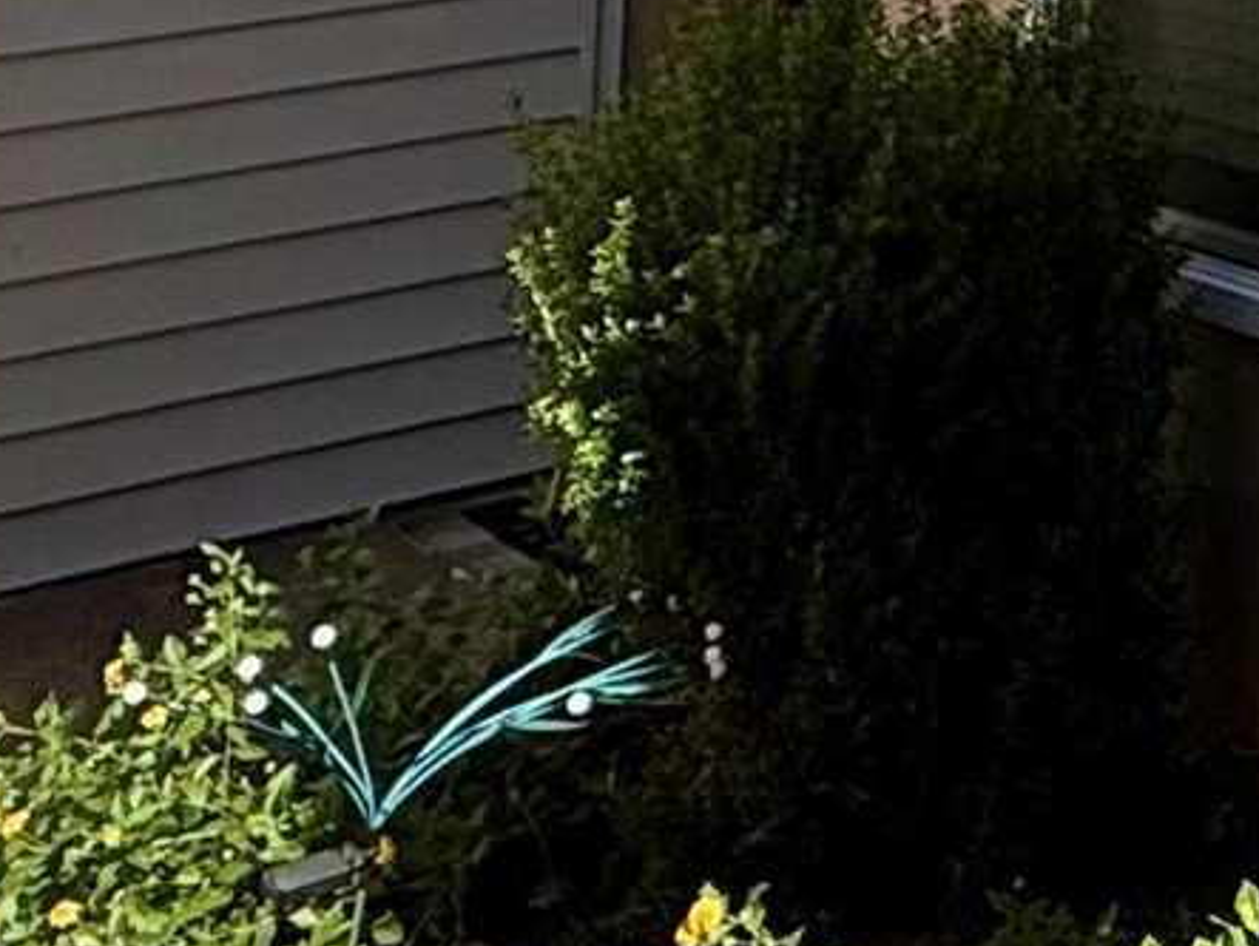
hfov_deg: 15.6
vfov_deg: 12.6
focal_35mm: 97
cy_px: -1159
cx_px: 2598
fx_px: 3531
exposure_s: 1/2092
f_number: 2.2
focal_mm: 2.22
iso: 50
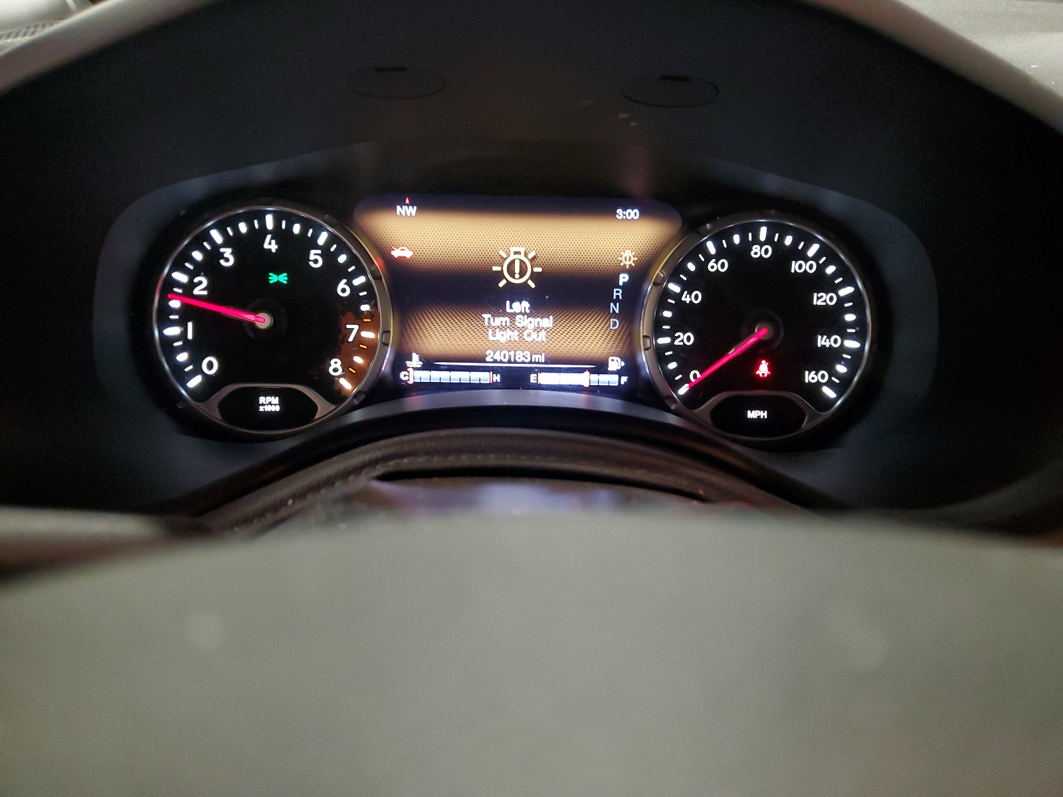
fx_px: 798
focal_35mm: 26
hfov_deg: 67.3
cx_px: 532
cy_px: 398
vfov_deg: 53.1
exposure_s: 1/30
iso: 283
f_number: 1.5
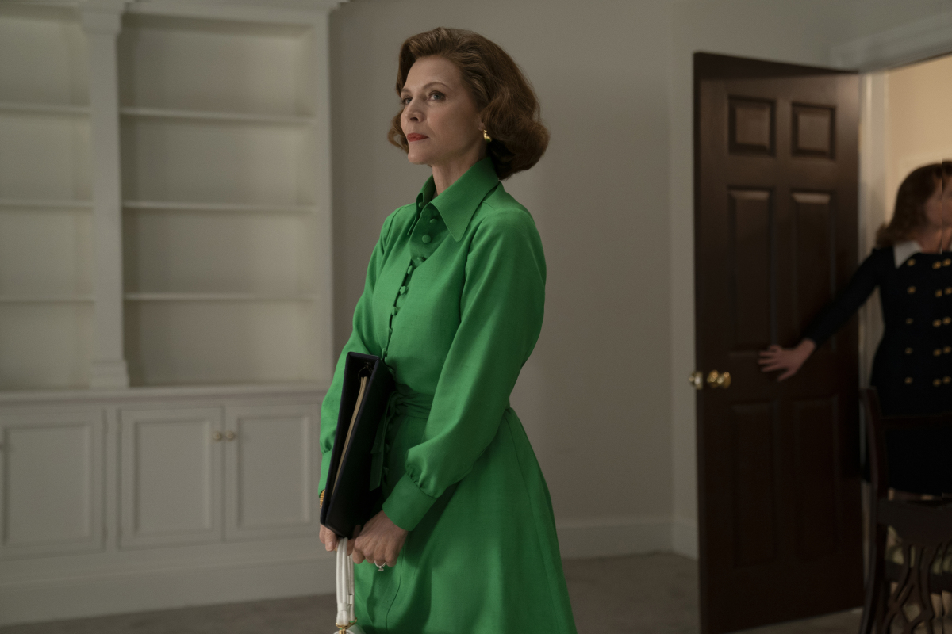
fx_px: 1507
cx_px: 476
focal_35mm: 57
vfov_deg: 23.8
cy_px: 317
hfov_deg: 35.1
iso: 2000
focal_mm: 57
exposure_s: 1/125
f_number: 2.8
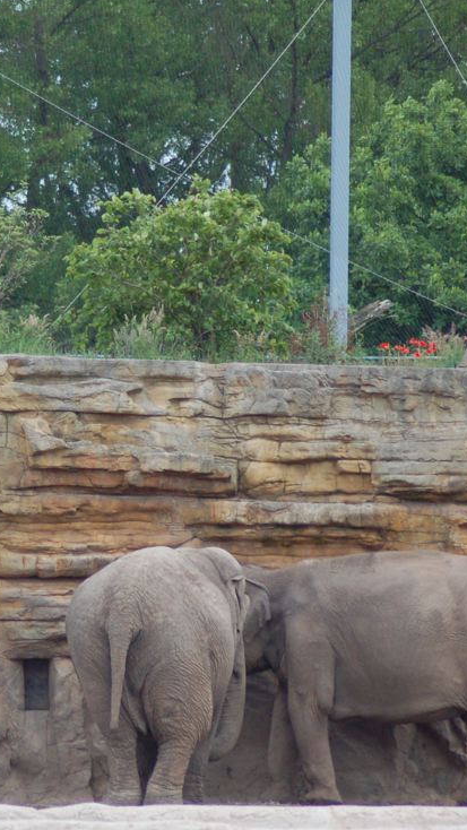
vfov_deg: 5.4
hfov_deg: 3.1
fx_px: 8736
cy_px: 461
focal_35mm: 397
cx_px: 20
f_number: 5
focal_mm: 145
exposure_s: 1/1600
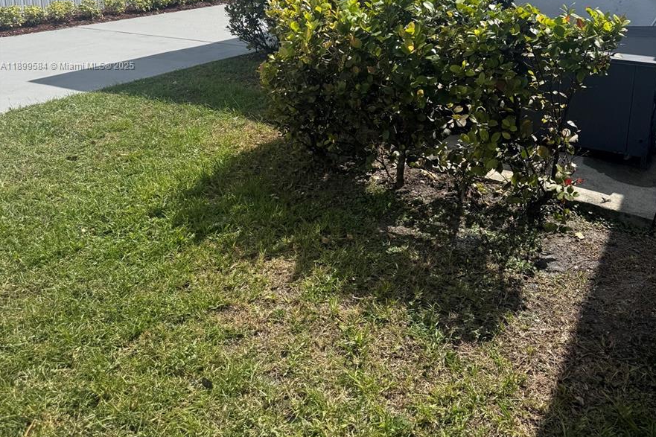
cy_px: 66
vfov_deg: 37.0
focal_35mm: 34
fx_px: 619
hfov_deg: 55.8
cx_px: 333
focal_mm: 6.76
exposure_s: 1/4950
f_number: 1.78
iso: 80
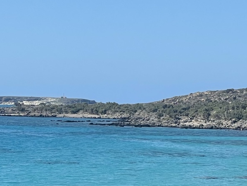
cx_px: 245
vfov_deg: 8.3
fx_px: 1271
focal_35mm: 178
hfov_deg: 11.0
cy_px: 230
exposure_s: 1/2398
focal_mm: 6
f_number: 2
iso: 25
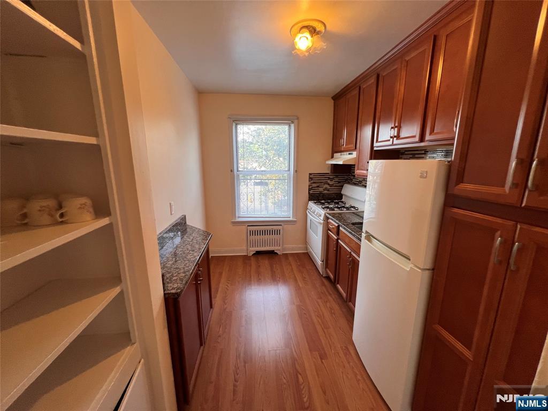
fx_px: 206
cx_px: 274
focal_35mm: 13
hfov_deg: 106.2
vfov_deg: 89.9
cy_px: 206
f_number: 1.8
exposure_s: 1/120
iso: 160
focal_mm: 1.57
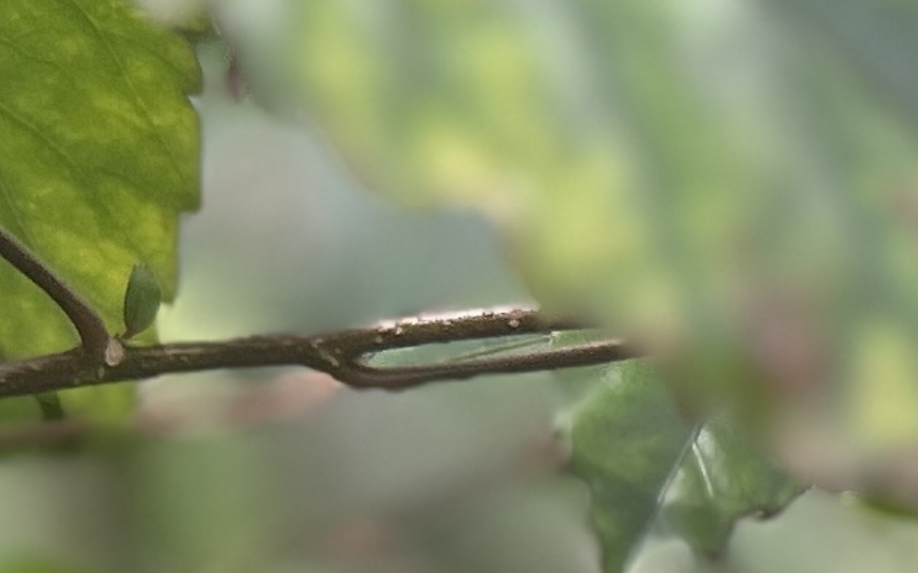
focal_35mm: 177
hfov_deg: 11.1
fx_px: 4427
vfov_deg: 7.2
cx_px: 1650
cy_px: 1036
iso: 50
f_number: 1.5
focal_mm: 5.7
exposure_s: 1/476
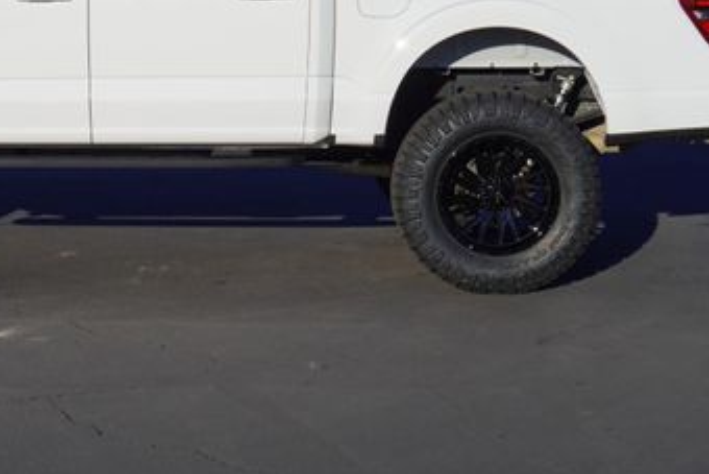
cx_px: 142
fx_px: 1891
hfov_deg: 21.0
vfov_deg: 14.2
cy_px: 73
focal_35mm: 96
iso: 100
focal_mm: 34
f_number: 11
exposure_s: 1/250
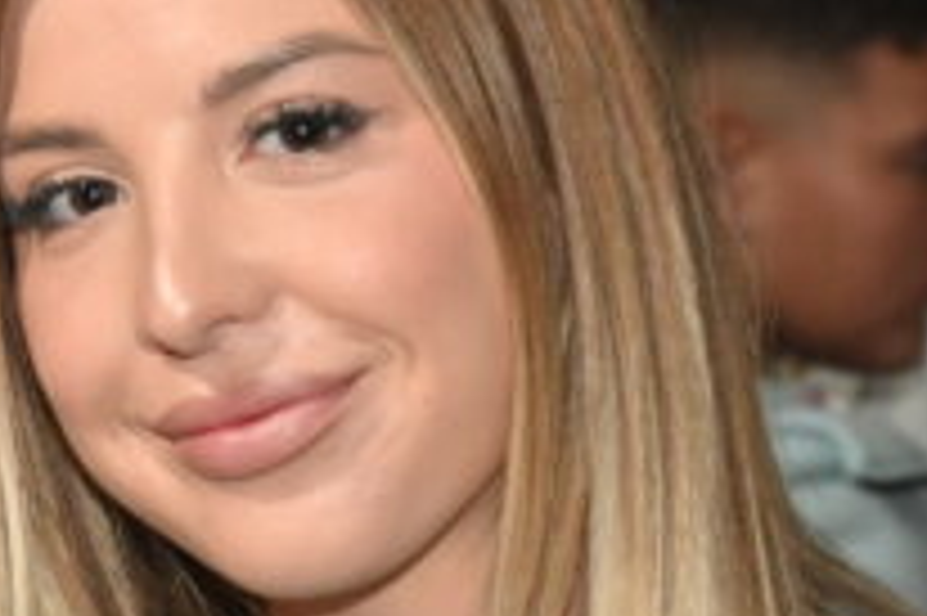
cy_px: 627
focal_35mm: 298
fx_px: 7667
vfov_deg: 4.6
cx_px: -477
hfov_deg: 6.8
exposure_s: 1/60
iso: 5000
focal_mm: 60
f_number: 6
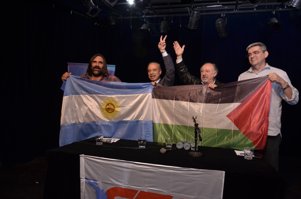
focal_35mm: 27
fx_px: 225
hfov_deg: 67.5
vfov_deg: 47.7
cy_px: 100
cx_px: 150
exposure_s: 1/50
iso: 400
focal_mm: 18
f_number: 3.5
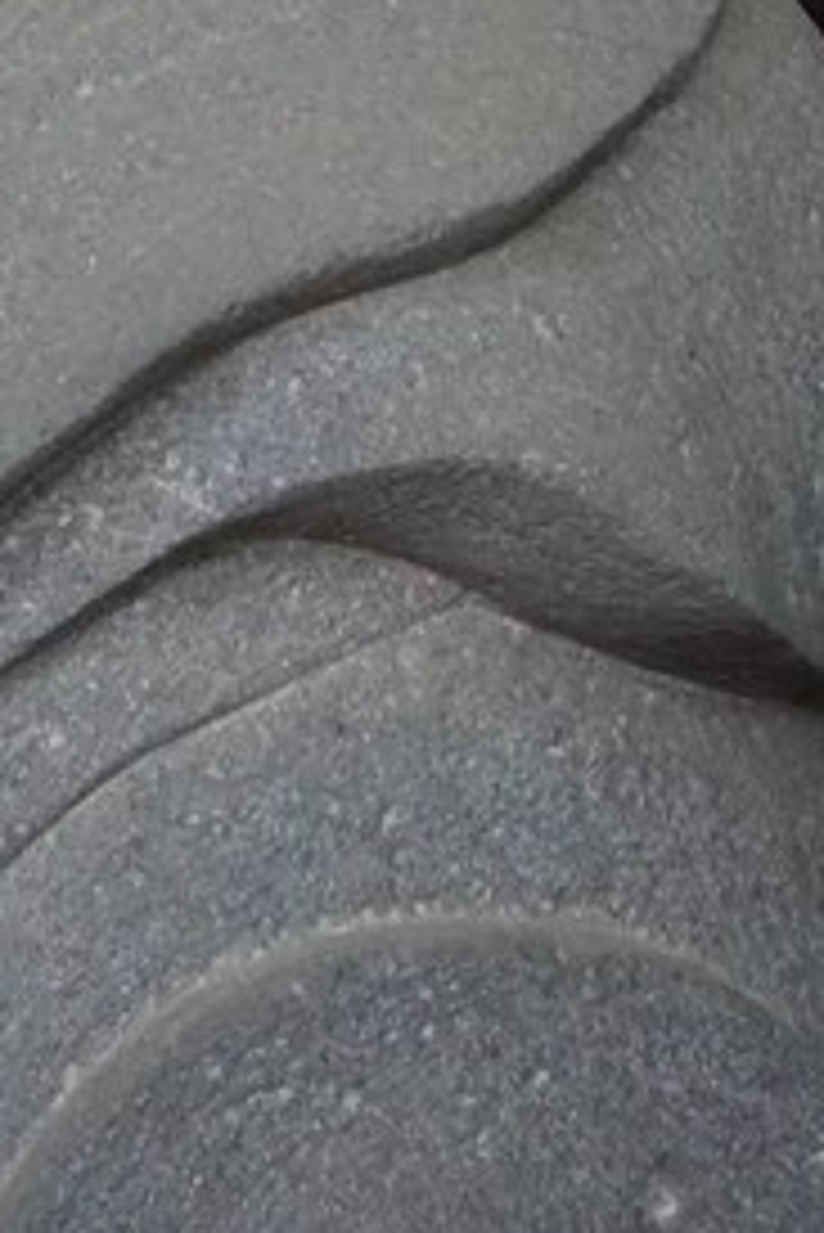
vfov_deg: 14.2
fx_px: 4419
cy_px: -950
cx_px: -263
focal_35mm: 129
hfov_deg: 10.4
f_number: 4
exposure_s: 1/160
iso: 6400
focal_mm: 23
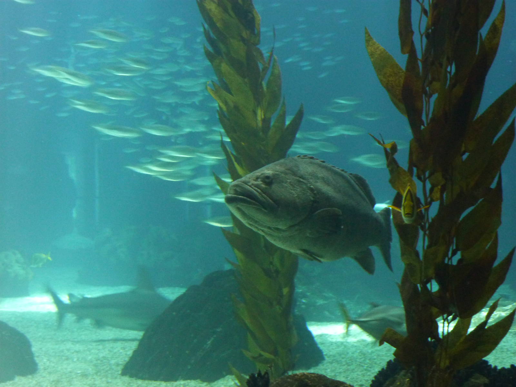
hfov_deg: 21.8
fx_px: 1342
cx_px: 258
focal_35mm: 90
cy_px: 194
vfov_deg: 16.4
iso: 400
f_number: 4.3
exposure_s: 1/8
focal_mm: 14.7
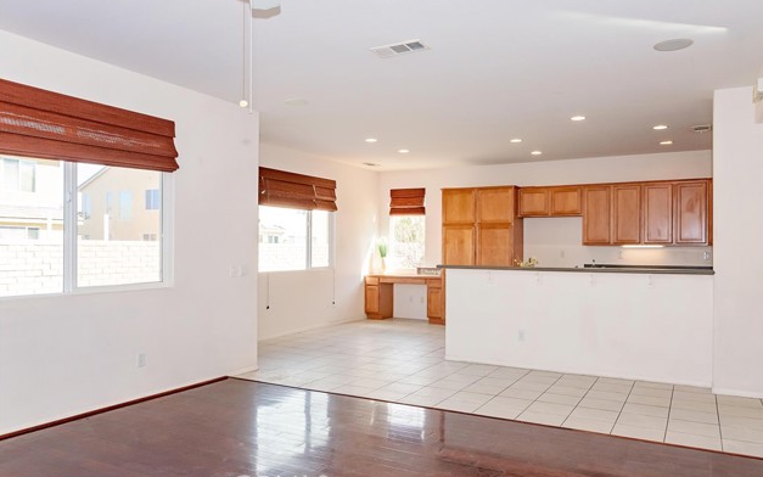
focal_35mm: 26
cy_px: 245
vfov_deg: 47.6
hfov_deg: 70.4
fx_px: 541
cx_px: 382
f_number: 9
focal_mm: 17
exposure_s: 1/250
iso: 800
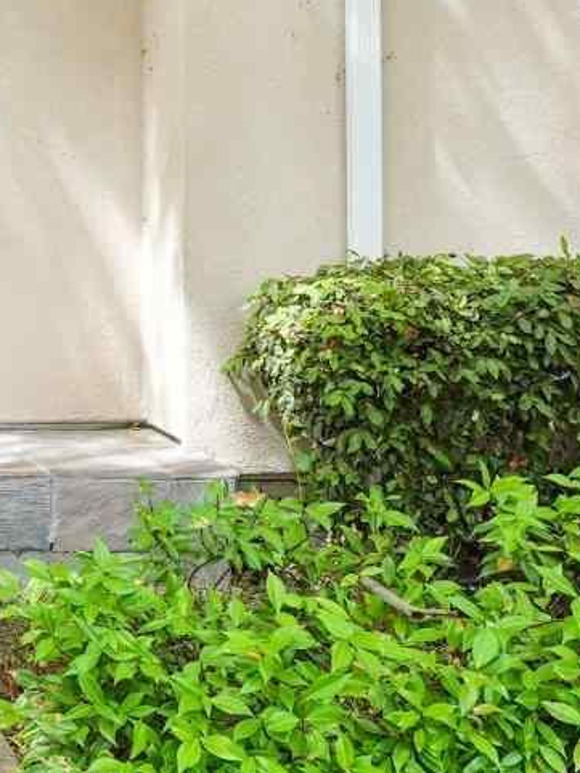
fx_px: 1876
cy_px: -2
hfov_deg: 15.1
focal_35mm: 84
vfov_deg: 22.4
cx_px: -484
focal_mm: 14
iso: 640
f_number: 8
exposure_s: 1/80
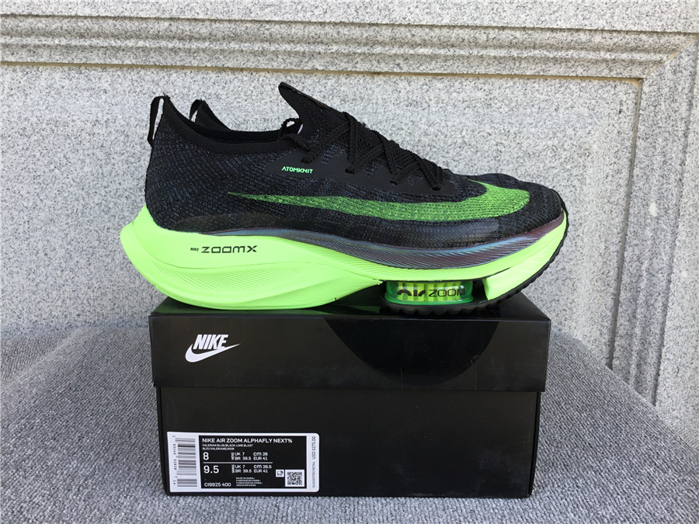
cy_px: 262
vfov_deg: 45.4
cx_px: 350
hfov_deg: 58.4
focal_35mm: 31
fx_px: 626
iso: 25
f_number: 2.4
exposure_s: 1/107
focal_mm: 3.3
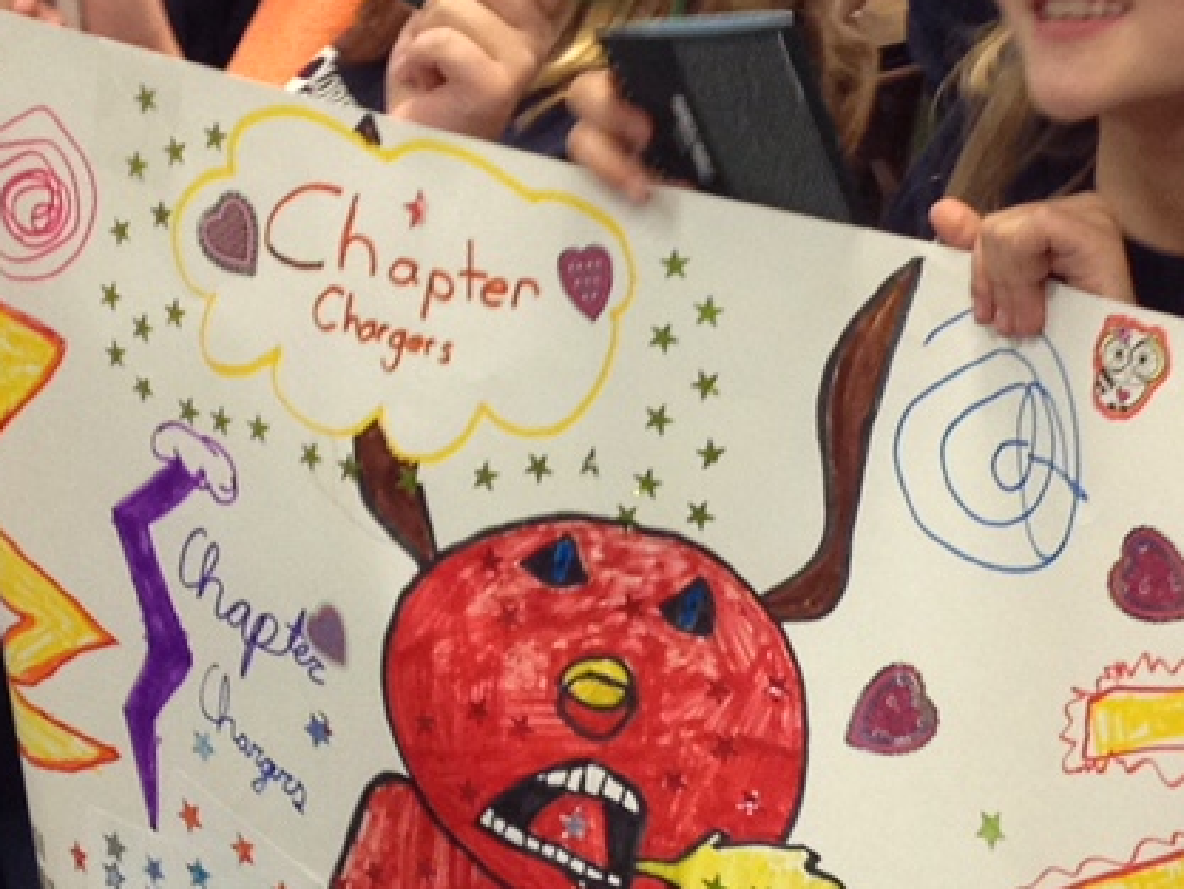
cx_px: 642
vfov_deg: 10.8
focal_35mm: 137
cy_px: 429
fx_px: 4687
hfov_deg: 14.4
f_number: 2.4
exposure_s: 1/20
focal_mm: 4.28
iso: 100
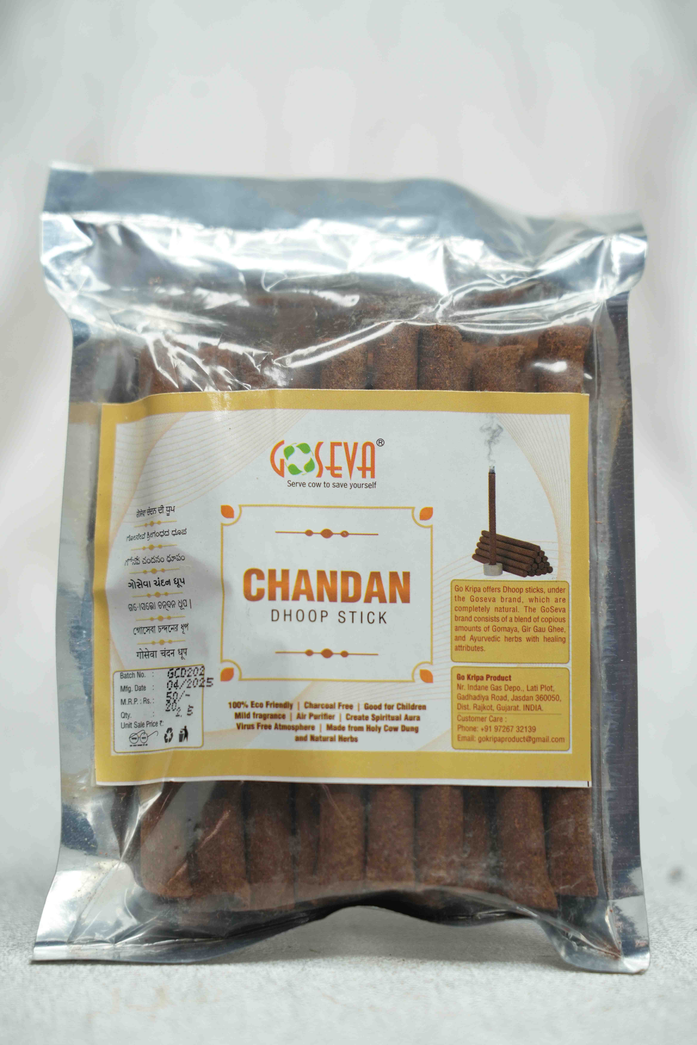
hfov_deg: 13.0
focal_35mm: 105
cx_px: 348
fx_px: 3049
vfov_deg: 19.5
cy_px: 522
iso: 320
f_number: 5
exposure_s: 1/125
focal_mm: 105
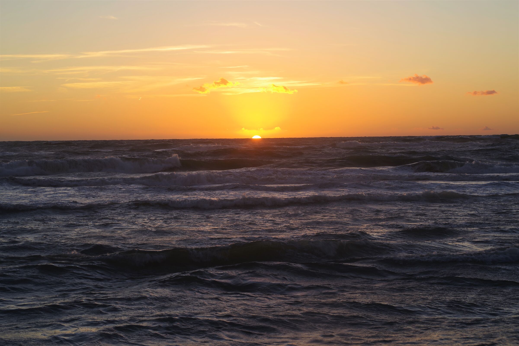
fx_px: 1226
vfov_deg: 16.1
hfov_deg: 23.9
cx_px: 260
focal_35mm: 85
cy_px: 173
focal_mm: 85
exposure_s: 1/30
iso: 100
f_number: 13
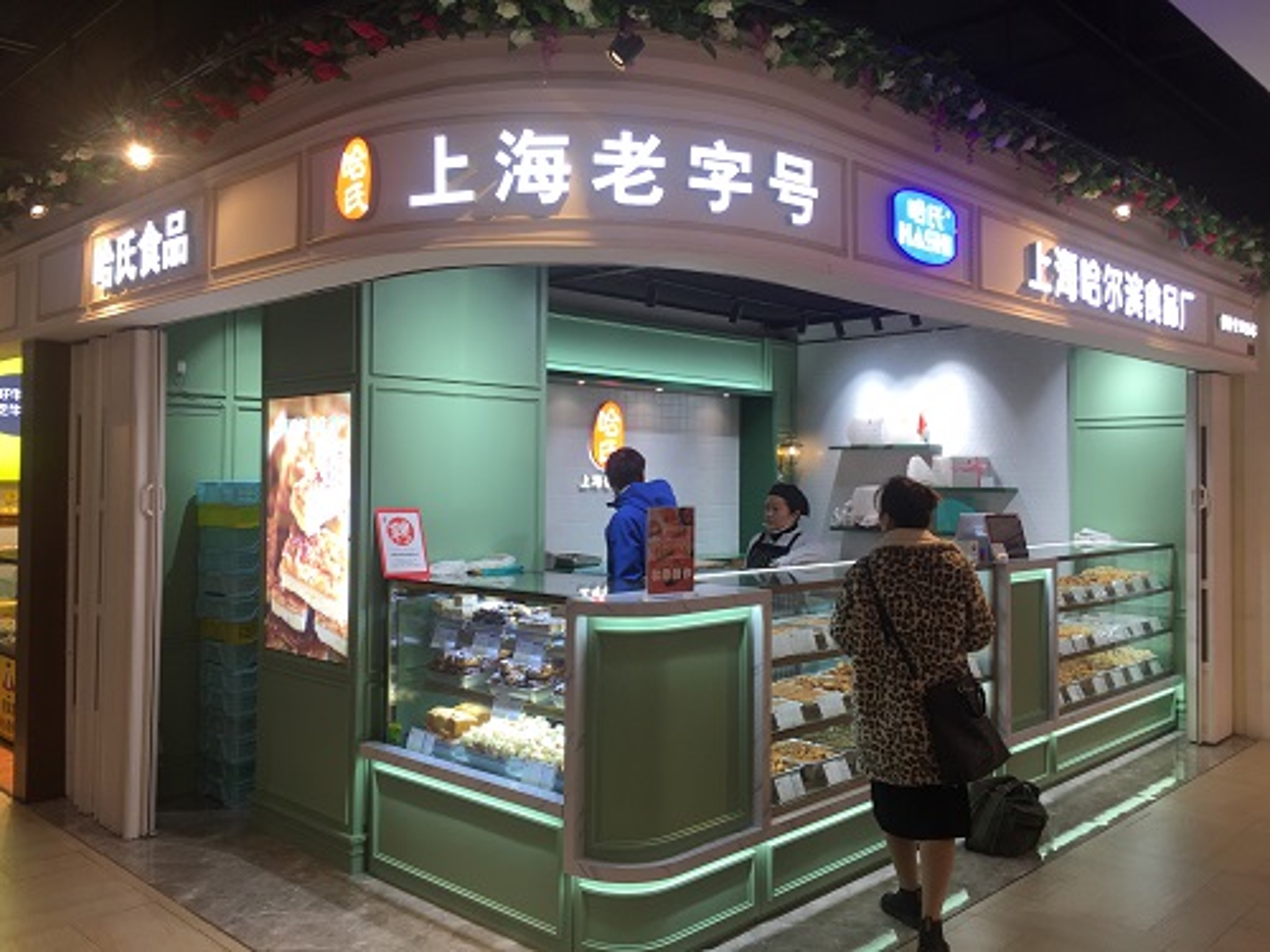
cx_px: 635
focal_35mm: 29
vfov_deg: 48.2
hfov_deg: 61.7
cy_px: 476
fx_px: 1064
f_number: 2.2
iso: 32
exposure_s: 1/50
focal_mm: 4.15
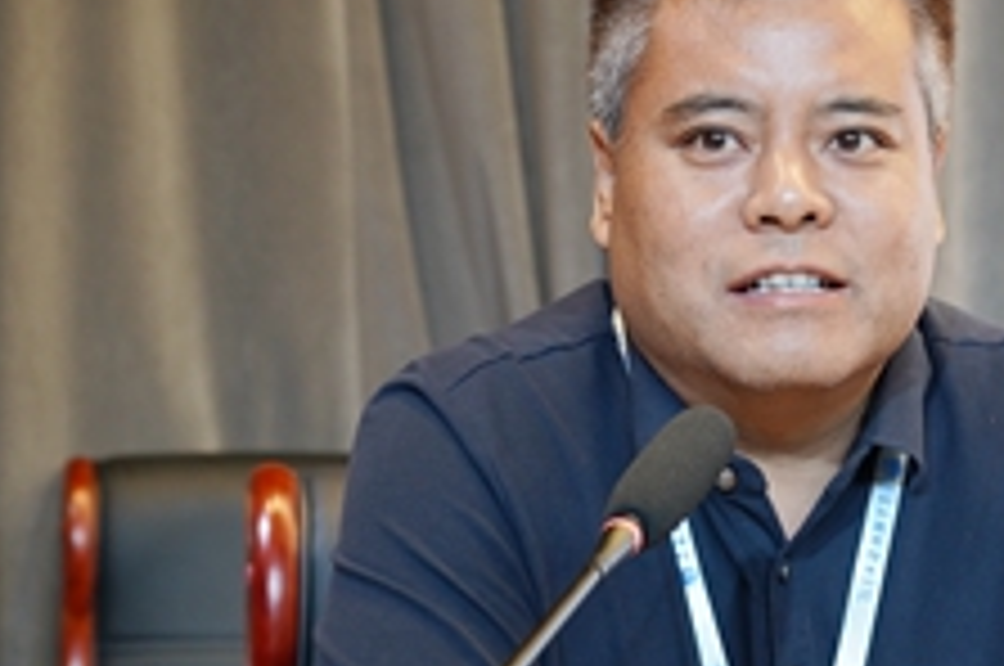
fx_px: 3425
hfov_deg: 16.5
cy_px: 297
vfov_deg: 11.1
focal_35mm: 123
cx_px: 891
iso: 400
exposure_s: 1/50
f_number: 4.5
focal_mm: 49
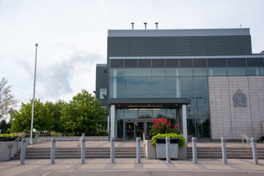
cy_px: 88
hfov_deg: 50.7
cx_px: 132
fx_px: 279
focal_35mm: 38
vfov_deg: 35.1
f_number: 11
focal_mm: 38
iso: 160
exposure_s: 1/100
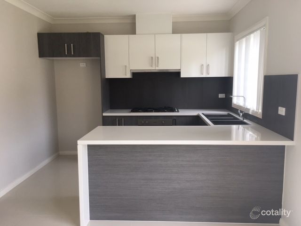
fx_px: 252
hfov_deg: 61.7
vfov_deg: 48.2
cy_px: 113
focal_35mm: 29
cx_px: 150
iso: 32
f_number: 2.2
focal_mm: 4.15
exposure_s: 1/100
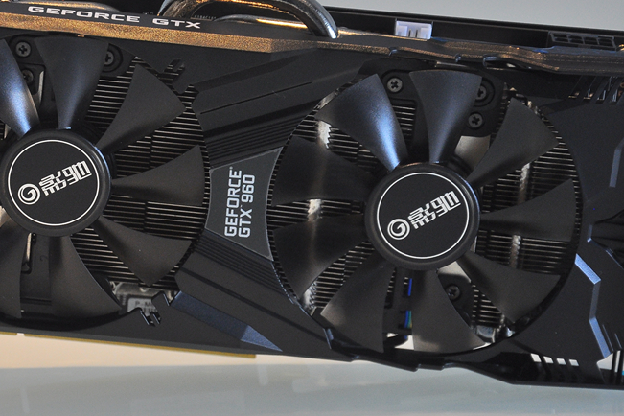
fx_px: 1595
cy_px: 237
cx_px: 208
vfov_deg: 14.9
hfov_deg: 22.1
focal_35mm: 92
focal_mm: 40
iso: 640
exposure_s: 1/60
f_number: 5.6
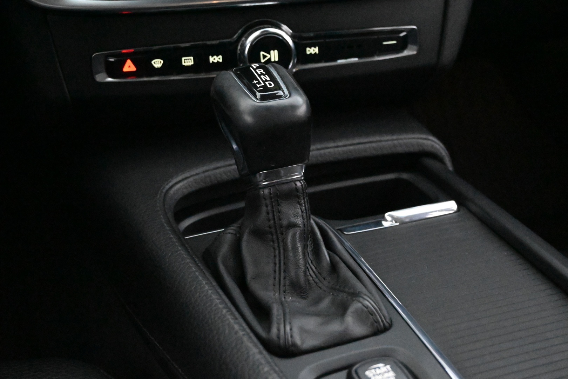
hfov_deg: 36.9
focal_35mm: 54
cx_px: 284
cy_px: 190
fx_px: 852
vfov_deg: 25.1
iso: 25600
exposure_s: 1/60
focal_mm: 36
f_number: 5.3
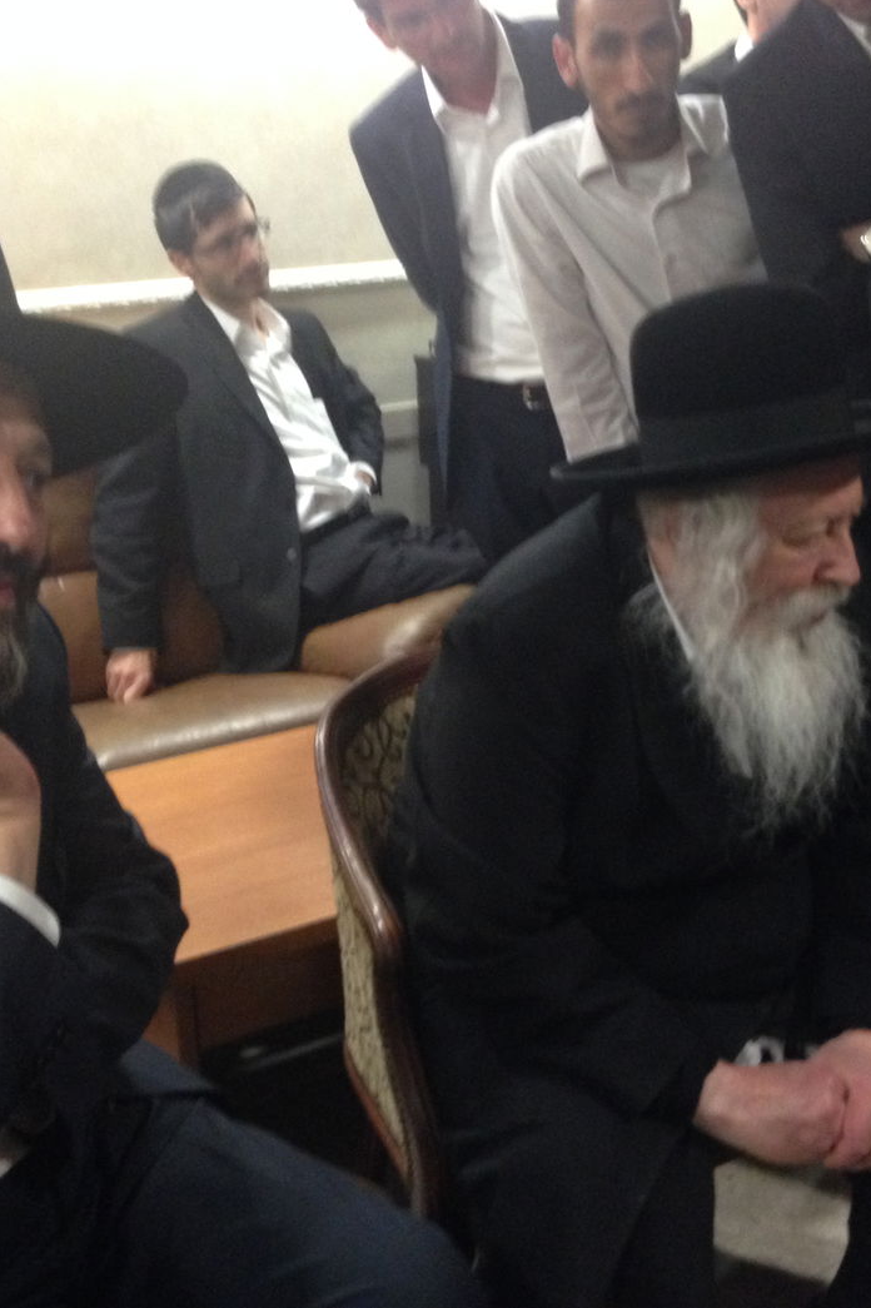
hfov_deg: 29.2
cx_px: 453
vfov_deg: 42.8
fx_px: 1670
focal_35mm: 46
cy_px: 652
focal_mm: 4.12
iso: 400
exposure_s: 1/15
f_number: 2.4
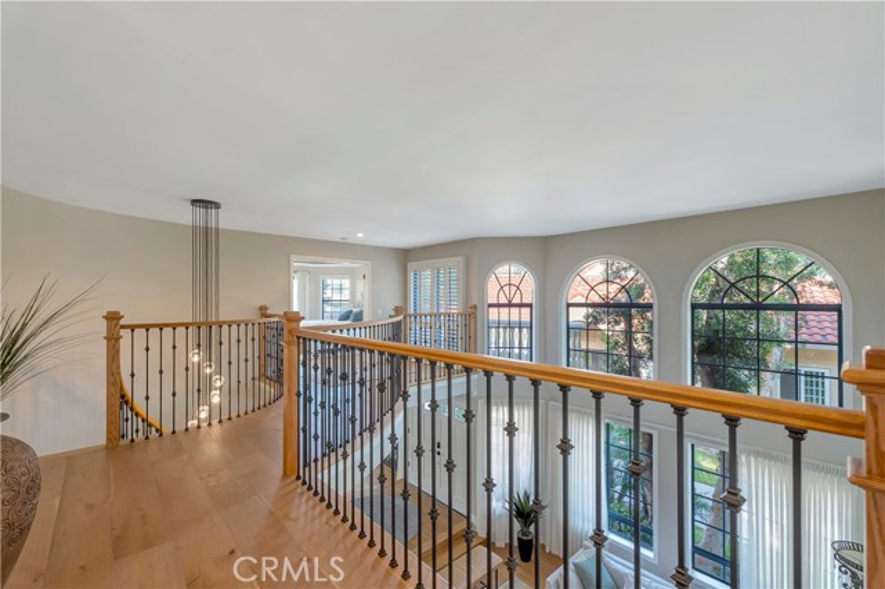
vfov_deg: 77.3
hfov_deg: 100.4
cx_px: 442
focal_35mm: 15
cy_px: 294
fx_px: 369
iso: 100
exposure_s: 1/13
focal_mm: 10
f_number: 5.6
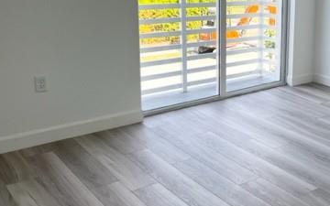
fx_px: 441
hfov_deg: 38.7
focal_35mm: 49
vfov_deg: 26.0
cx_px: 286
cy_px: 51
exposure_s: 1/358
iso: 50
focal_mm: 5.7
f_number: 1.5
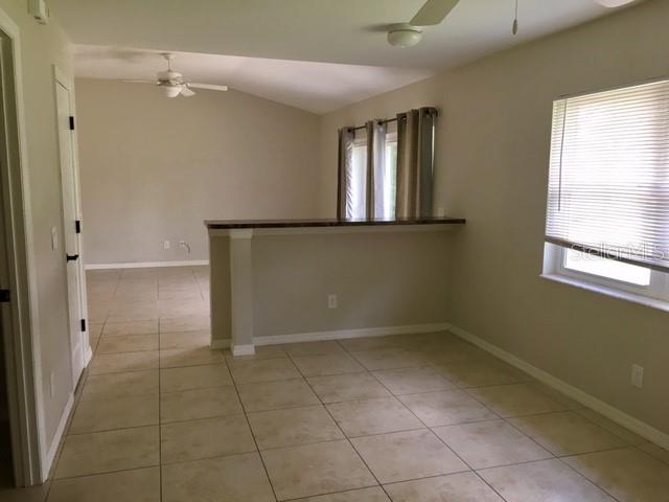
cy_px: 251
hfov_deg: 61.7
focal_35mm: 29
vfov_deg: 48.2
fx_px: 560
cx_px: 334
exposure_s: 1/30
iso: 32
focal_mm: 4.15
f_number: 2.2
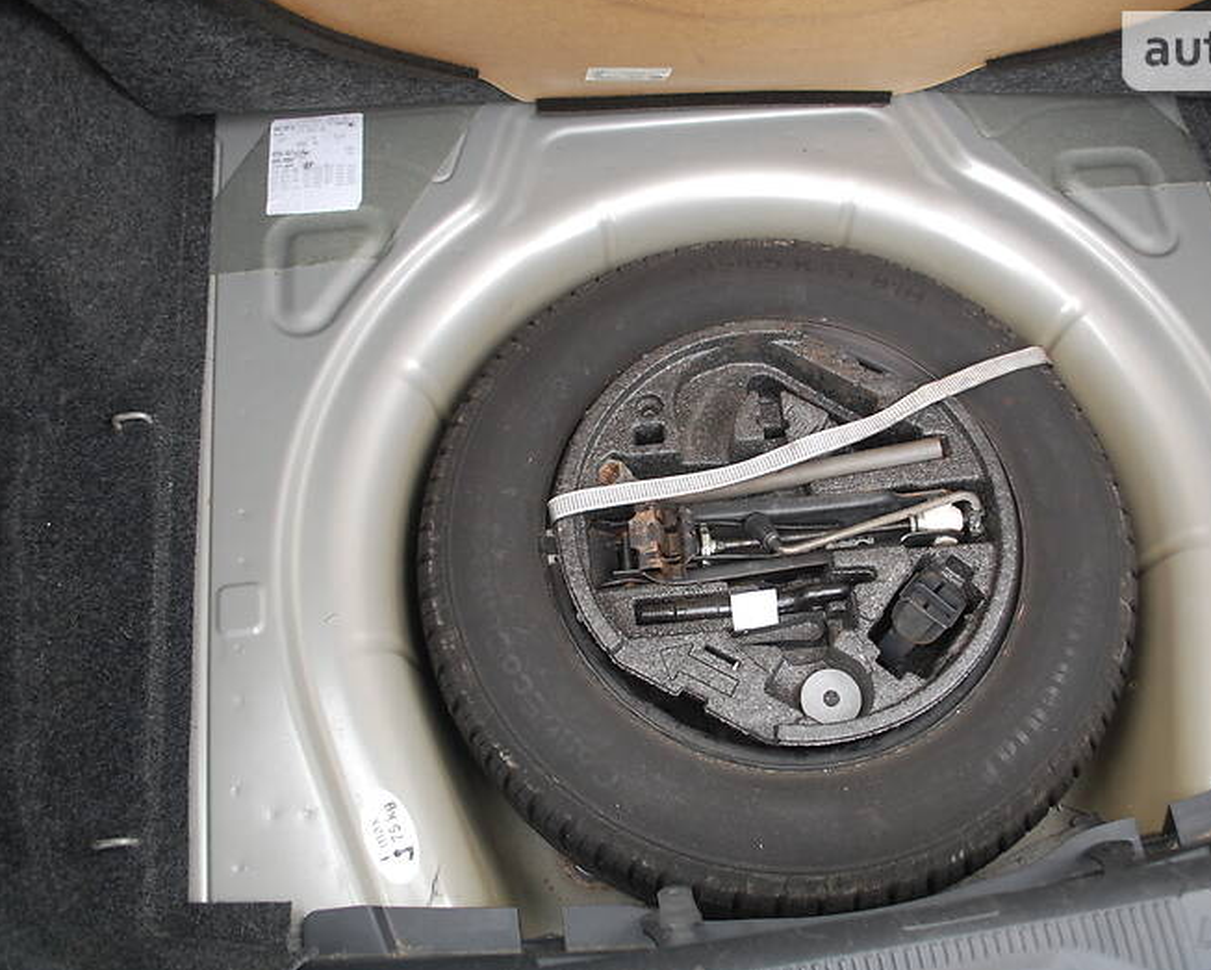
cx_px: 675
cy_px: 482
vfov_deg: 47.1
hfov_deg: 57.0
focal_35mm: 31
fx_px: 1112
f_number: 3.5
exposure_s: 1/50
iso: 400
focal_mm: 18
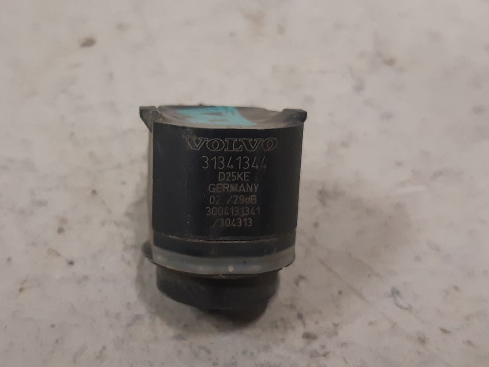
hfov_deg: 39.6
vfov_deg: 30.3
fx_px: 678
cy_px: 189
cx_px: 207
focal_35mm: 48
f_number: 1.7
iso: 250
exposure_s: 1/50
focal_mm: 3.93
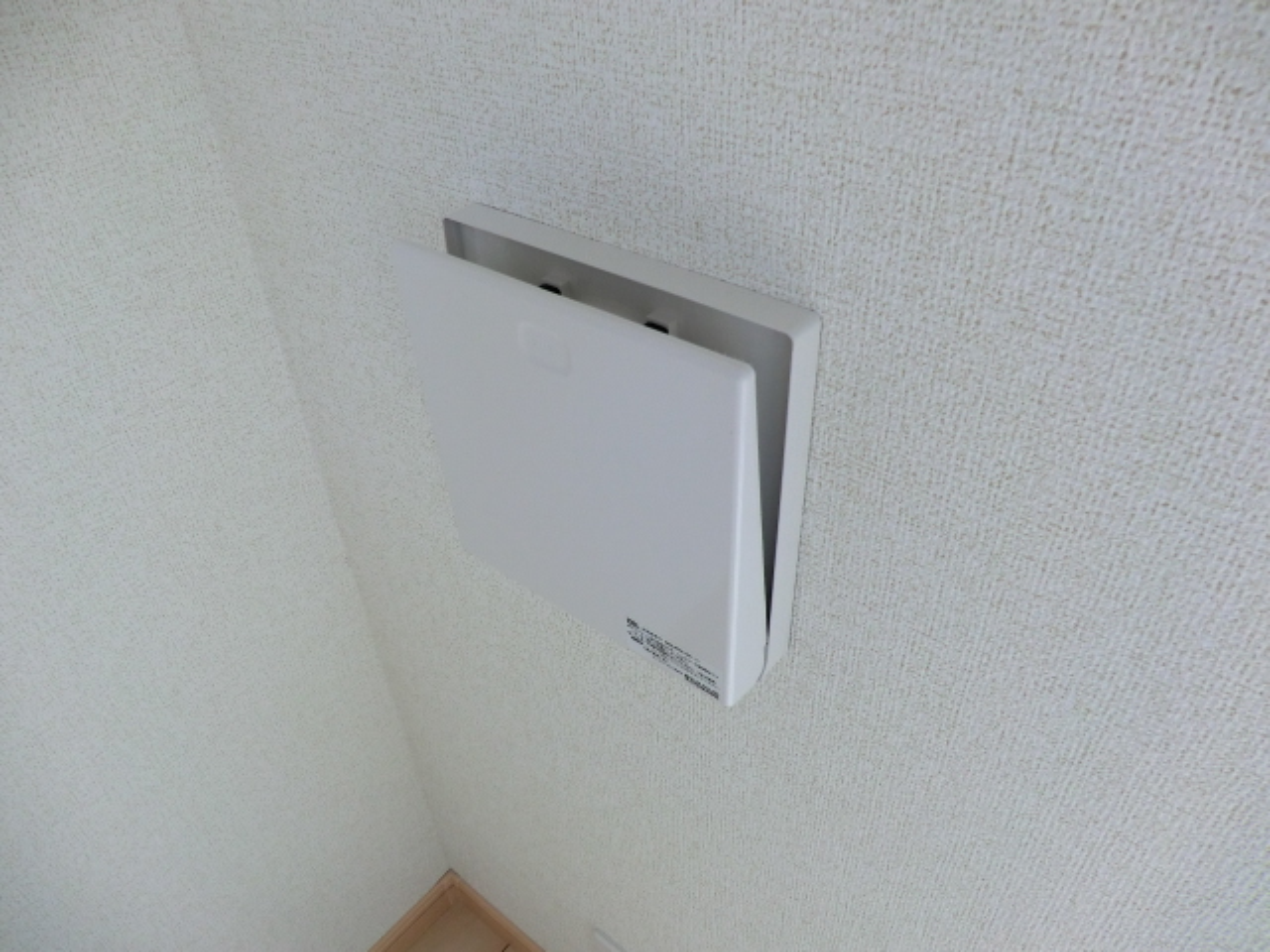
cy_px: 476
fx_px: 881
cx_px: 635
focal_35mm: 24
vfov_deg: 56.8
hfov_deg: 71.6
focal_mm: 4.3
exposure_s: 1/60
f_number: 3.2
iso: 125
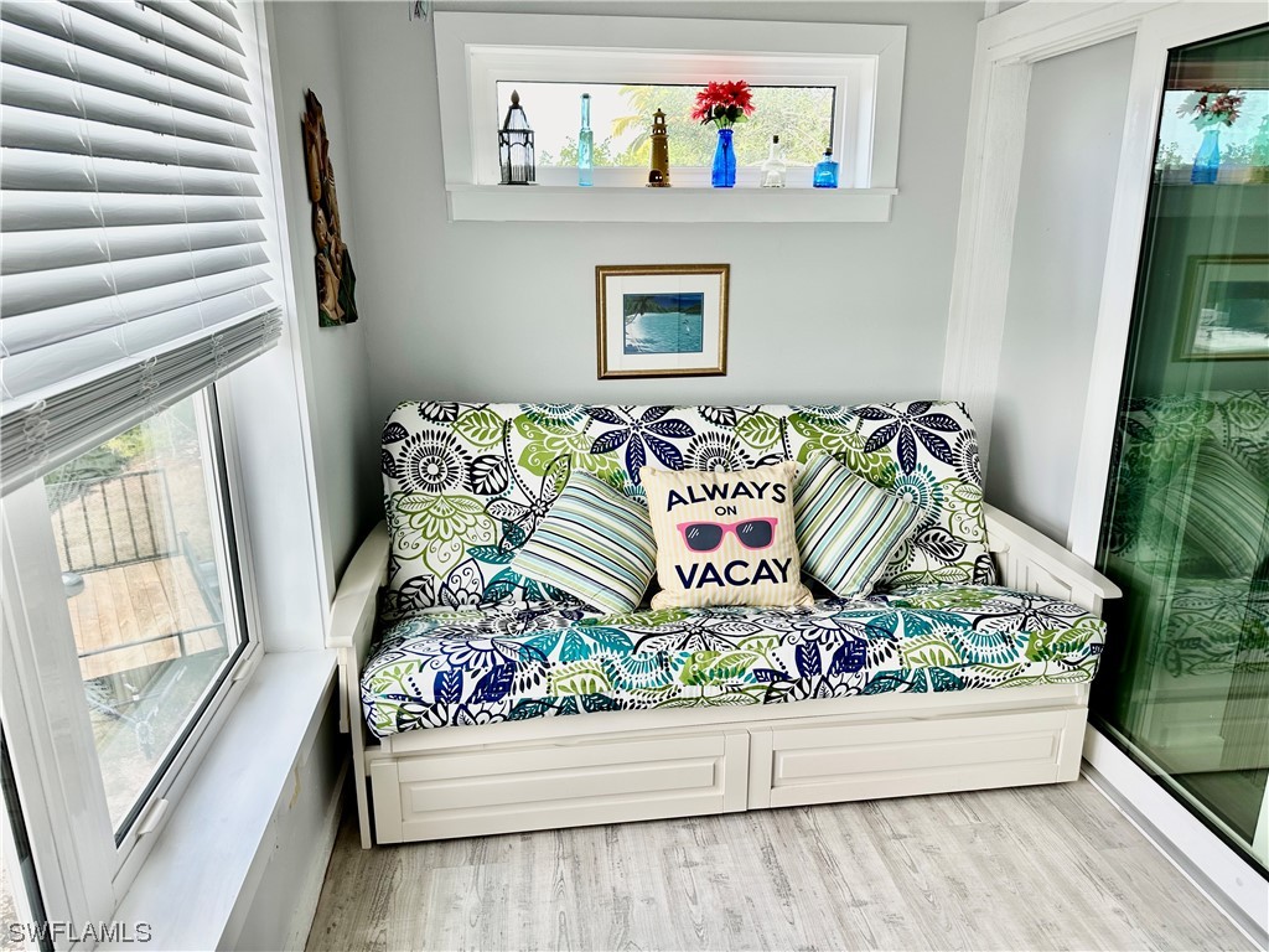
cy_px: 476
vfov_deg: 56.8
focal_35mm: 24
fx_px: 880
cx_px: 634
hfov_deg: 71.6
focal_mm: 6.86
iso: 64
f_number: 1.78
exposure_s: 1/228
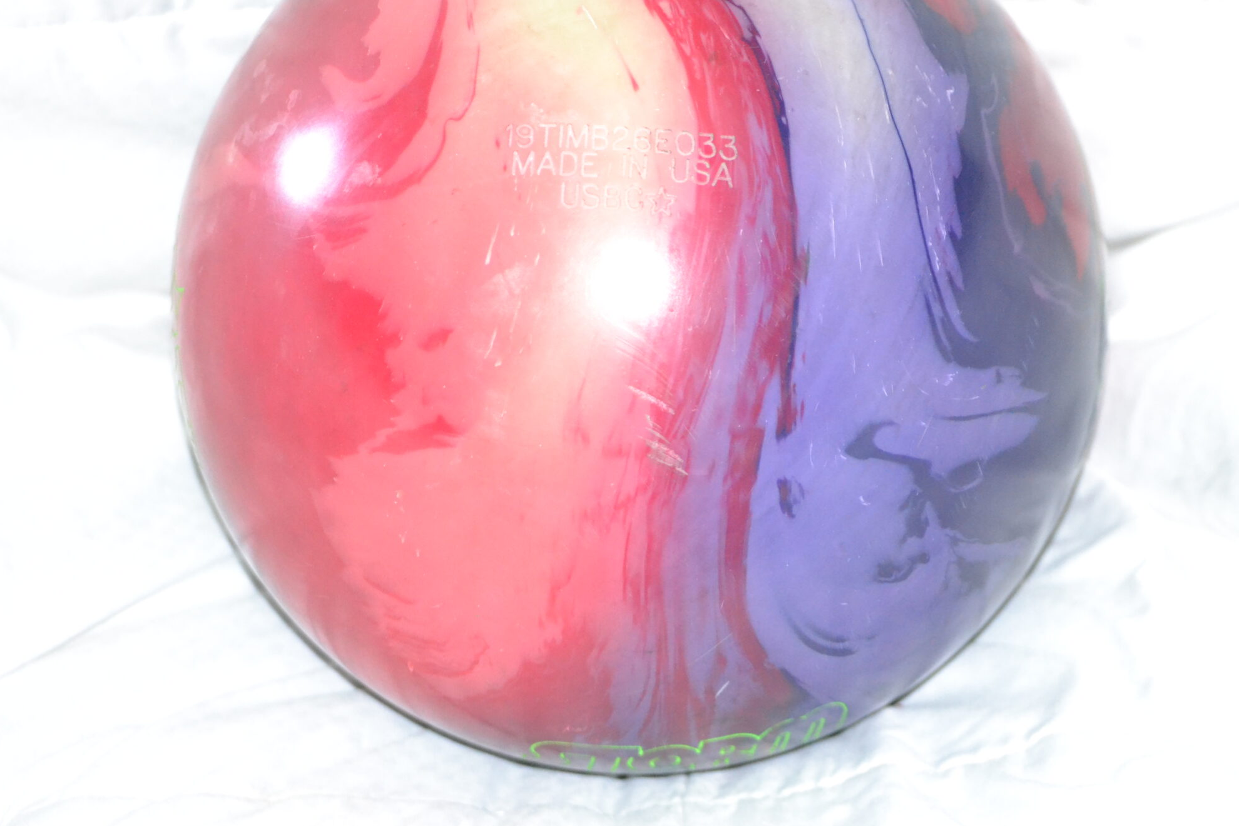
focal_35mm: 107
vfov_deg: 12.8
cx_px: 683
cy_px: 314
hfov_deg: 19.2
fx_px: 3671
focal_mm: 55
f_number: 4
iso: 3200
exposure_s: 1/60
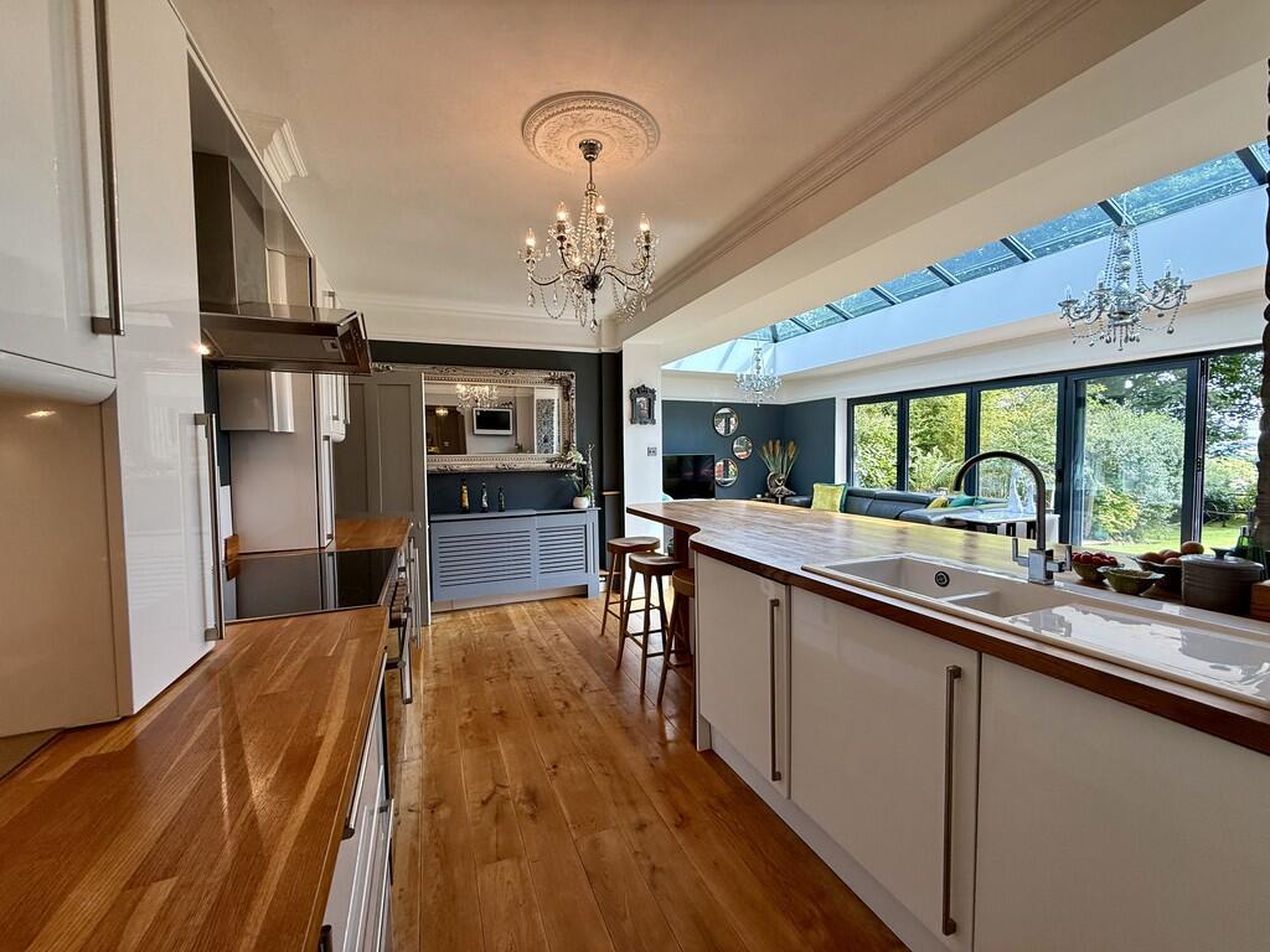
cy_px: 476
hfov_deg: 102.1
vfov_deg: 85.7
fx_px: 514
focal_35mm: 14
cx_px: 635
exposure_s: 1/156
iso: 64
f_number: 2.2
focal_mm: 2.22
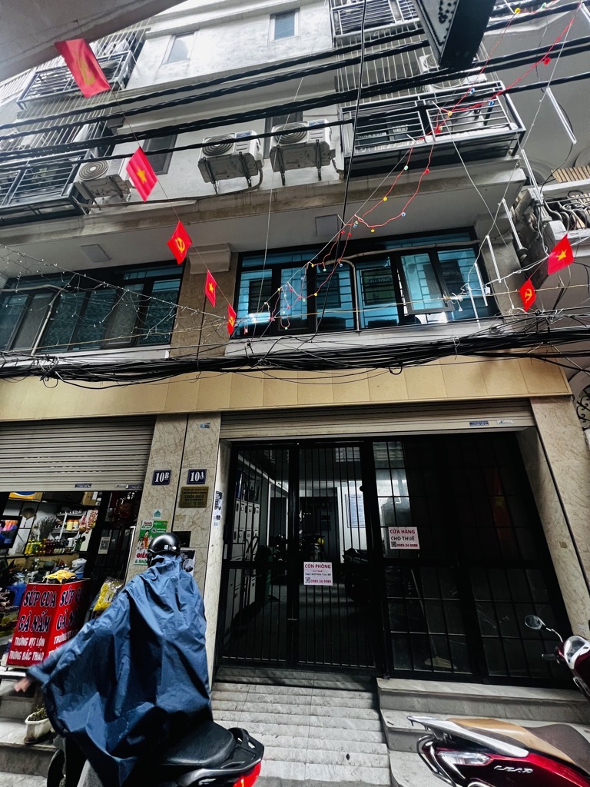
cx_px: 295
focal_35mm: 13
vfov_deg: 106.2
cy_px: 394
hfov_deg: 89.9
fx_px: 295
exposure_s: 1/60
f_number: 1.8
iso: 400
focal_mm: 1.57
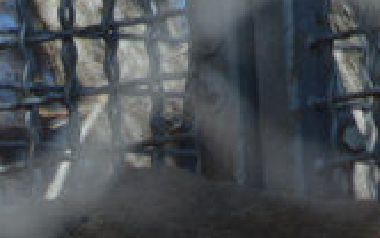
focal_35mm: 2359
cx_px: -300
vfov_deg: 0.6
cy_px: 780
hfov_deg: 0.9
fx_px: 24447
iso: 360
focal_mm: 300
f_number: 5.6
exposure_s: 1/640
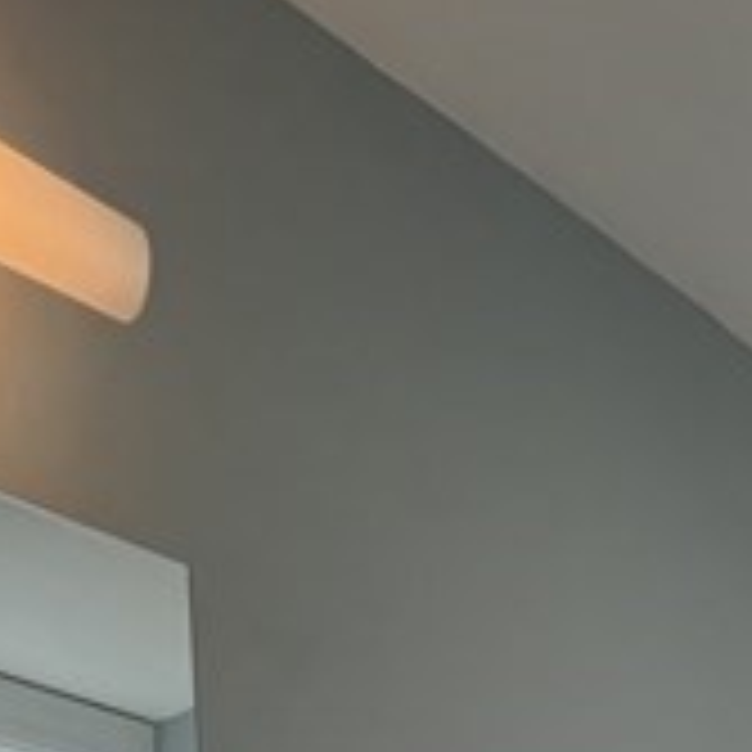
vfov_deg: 18.7
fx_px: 1303
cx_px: 766
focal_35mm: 53
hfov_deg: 29.8
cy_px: 1536
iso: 64
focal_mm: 1.57
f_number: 1.8
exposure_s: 1/122
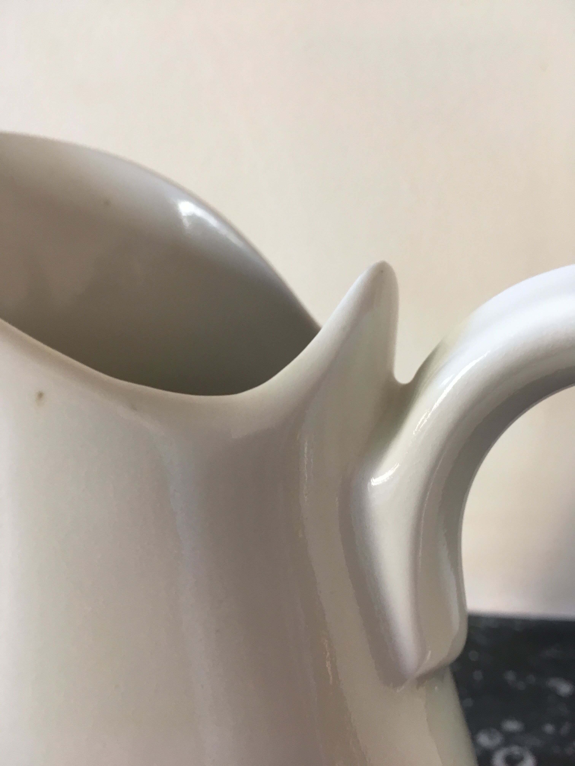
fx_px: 642
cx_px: 288
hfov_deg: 48.2
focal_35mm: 29
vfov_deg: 61.7
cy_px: 383
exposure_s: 1/33
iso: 100
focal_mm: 4.15
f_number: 2.2
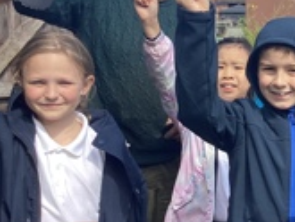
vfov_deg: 19.6
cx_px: 345
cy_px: 81
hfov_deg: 23.9
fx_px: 640
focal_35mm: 75
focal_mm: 3.3
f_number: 2.4
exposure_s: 1/762
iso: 25
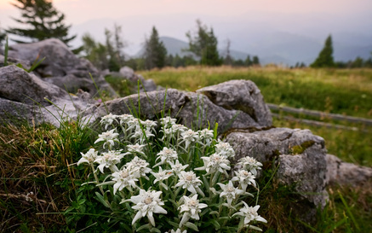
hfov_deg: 82.3
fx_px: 213
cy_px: 122
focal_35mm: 21
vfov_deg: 57.2
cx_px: 187
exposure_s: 1/40
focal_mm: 20
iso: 200
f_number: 5
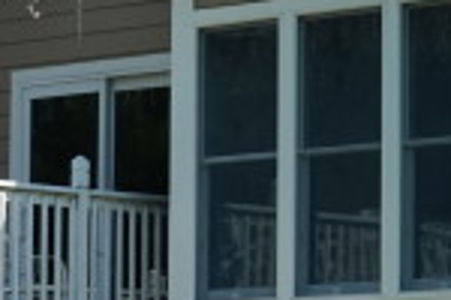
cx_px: 180
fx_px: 3976
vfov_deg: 4.3
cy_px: 0
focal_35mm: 317
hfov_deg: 6.5
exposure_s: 1/80
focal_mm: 31
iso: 100
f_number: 14
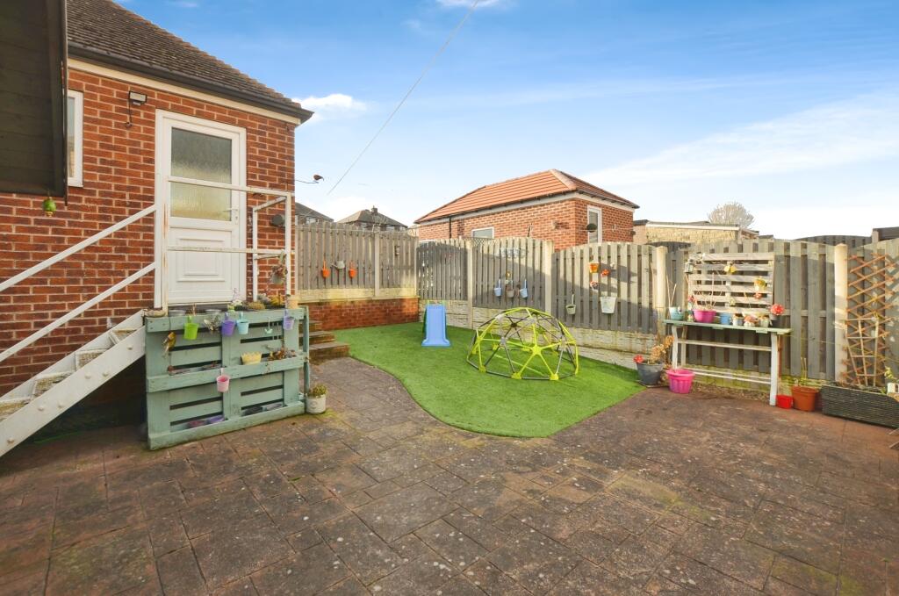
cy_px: 298
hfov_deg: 100.5
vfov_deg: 77.1
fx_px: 374
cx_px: 450
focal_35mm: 15
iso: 200
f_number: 6.3
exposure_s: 1/160
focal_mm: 10
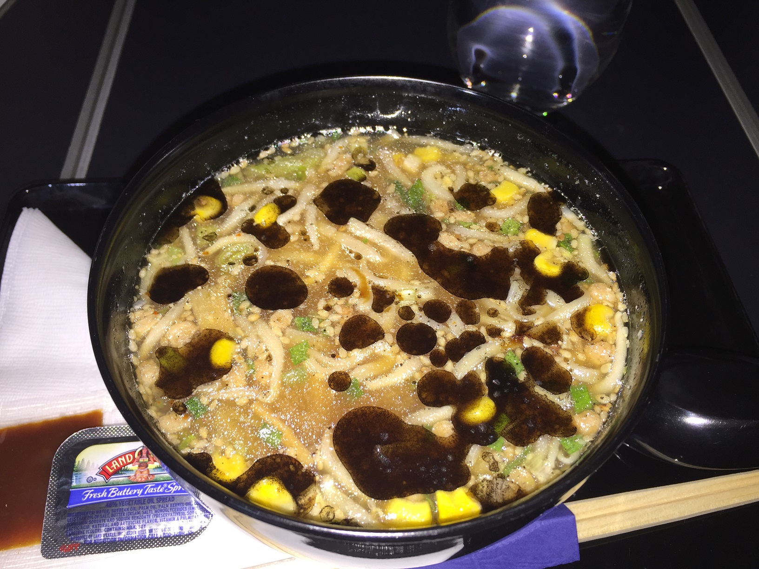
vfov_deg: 48.2
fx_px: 636
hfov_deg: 61.7
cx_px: 380
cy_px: 284
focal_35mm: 29
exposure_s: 1/42
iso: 32
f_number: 2.2
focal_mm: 4.15
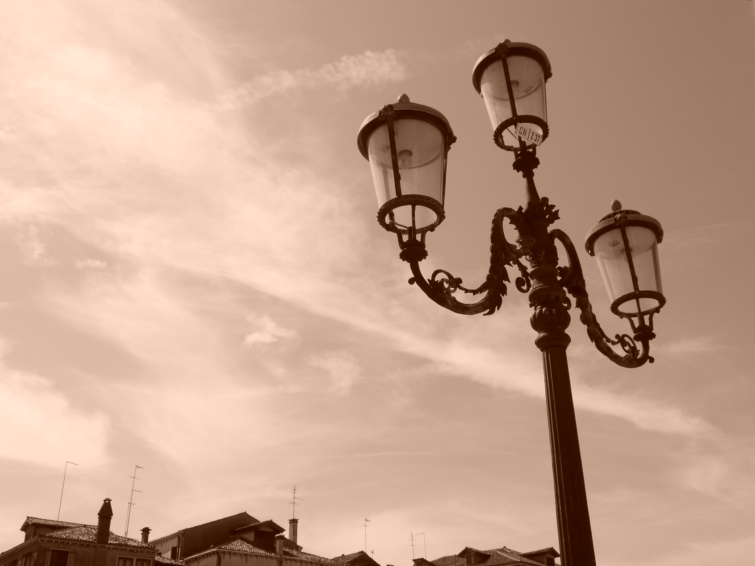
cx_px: 378
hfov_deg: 46.8
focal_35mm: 40
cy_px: 283
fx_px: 872
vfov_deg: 36.0
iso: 100
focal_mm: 6.5
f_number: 9
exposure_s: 1/250
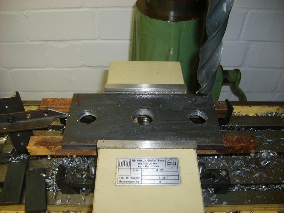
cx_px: 142
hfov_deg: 52.6
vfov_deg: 40.7
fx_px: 287
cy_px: 106
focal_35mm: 35
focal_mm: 5.8
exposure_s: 1/45
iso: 100
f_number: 2.8
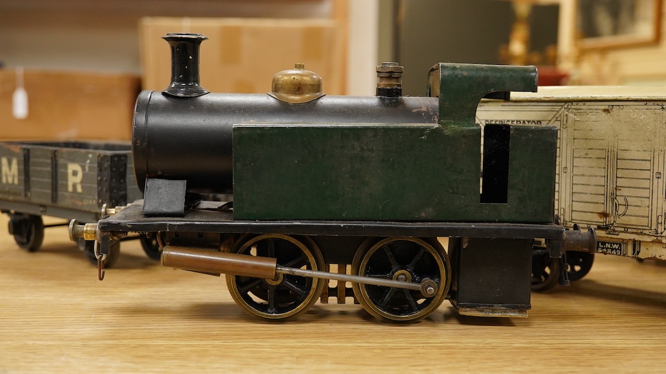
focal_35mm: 48
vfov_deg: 24.9
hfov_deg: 42.9
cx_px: 334
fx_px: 847
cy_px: 189
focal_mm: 30
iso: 2500
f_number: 8
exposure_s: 1/160
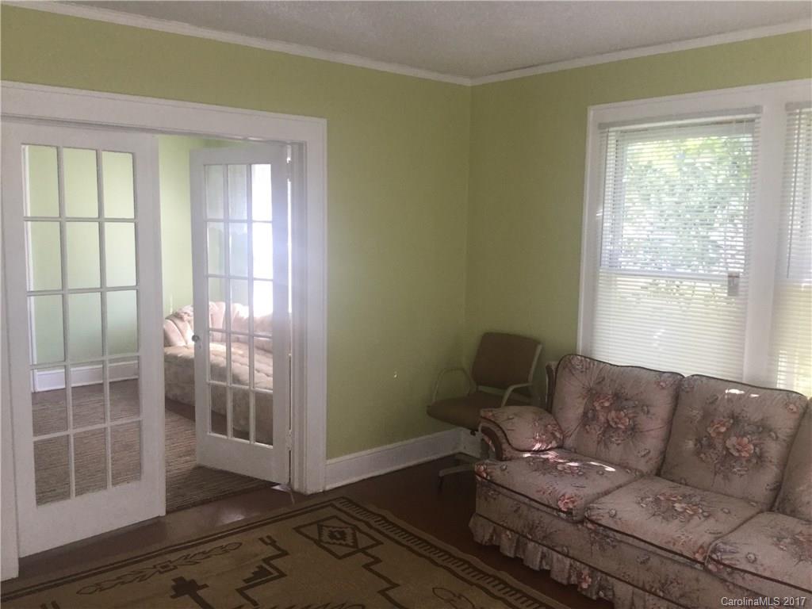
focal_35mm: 31
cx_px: 406
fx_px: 727
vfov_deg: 45.4
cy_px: 304
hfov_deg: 58.4
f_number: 2.4
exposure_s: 1/30
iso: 32
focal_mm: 3.3
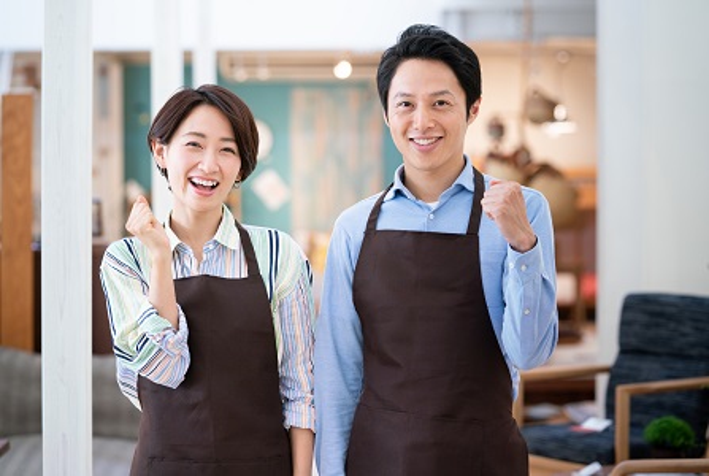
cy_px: 238
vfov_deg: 15.6
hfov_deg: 23.1
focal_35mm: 88
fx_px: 1737
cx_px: 354
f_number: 3.2
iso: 400
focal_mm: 88
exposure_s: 1/60
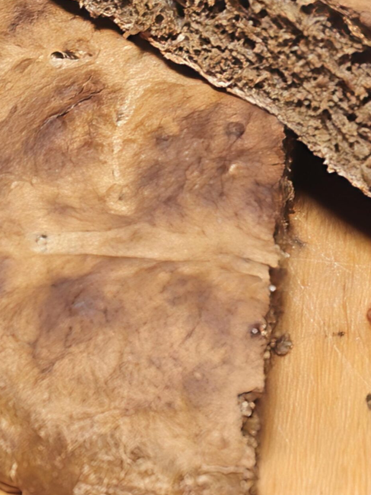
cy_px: 181
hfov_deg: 13.3
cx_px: 315
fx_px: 1586
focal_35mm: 111
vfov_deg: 17.7
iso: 500
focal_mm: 5.52
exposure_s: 1/25
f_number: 2.8
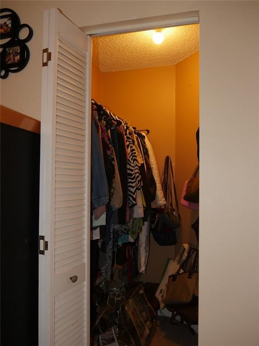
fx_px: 279
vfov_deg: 63.4
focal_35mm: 28
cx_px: 130
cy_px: 173
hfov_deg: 49.7
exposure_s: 1/60
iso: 800
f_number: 3.5
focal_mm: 14
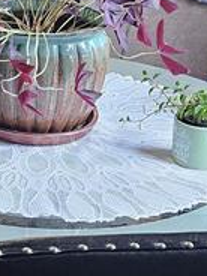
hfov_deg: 11.9
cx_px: -75
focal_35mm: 120
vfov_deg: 16.1
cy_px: -1
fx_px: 957
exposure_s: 1/120
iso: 640
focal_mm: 5.4
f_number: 1.8
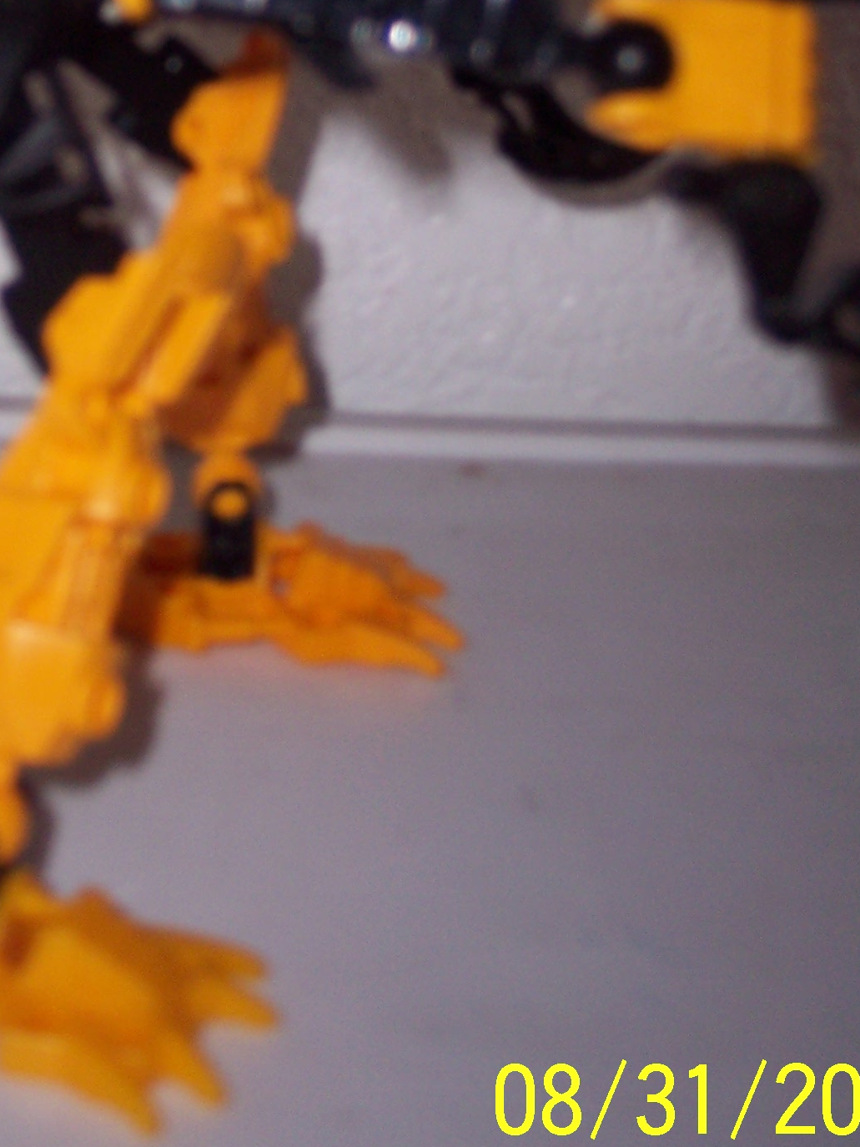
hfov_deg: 18.1
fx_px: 2684
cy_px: 75
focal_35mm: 81
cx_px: 251
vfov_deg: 23.4
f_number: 2.8
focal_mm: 8
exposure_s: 1/60
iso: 100
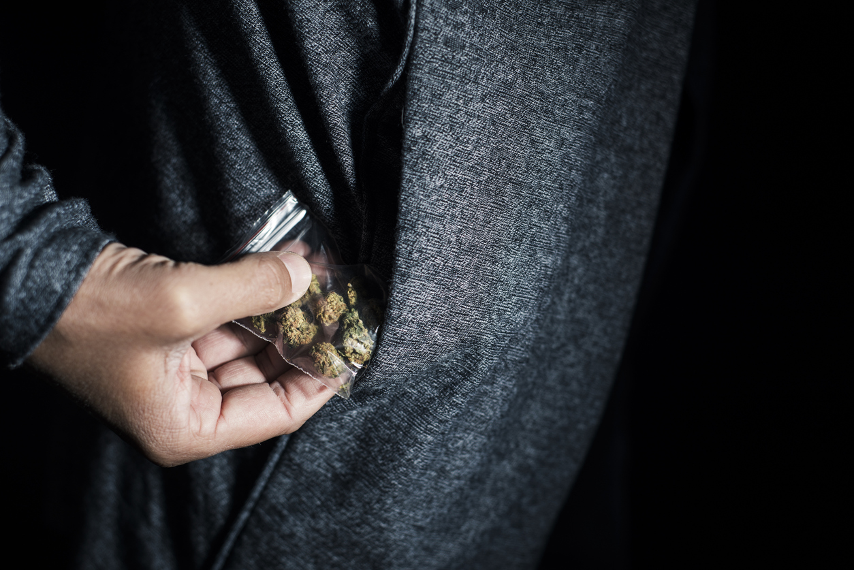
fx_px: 1186
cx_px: 427
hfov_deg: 39.6
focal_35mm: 50
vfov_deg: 27.0
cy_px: 285
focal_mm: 50
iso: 64
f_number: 3.2
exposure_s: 1/125
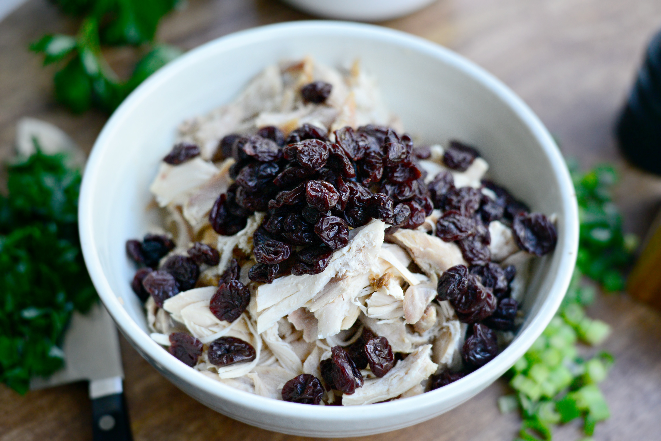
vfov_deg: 27.0
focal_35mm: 50
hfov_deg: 39.6
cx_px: 330
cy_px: 220
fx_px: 918
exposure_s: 1/400
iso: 1400
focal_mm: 50
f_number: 2.8
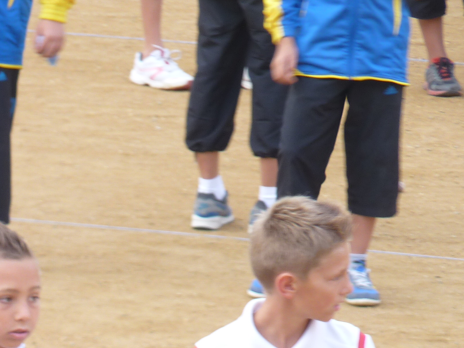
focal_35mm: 648
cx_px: -3
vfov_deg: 2.3
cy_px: 408
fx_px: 8685
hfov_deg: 3.1
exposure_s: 1/30
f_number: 4
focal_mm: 47
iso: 80
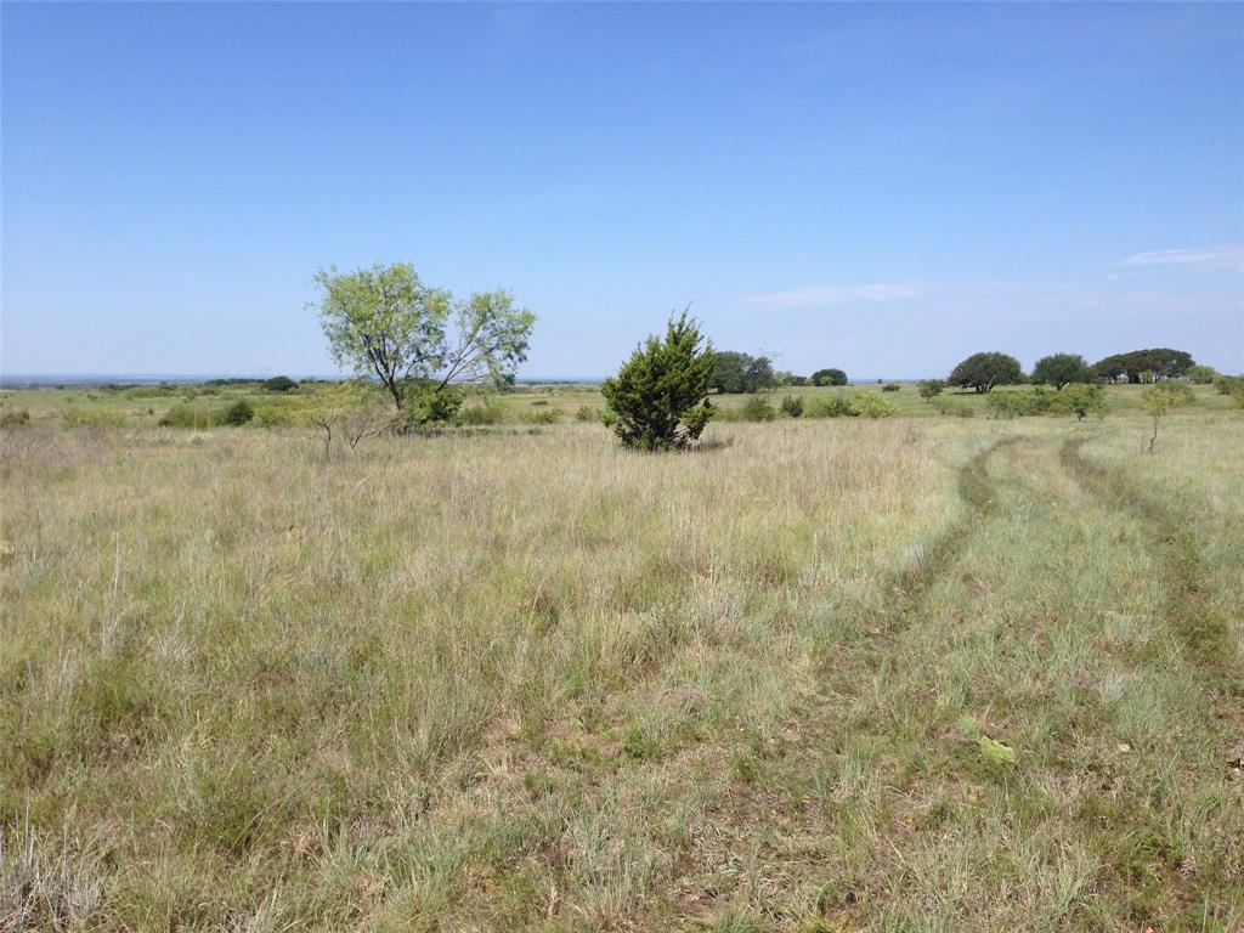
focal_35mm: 33
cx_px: 622
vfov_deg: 42.9
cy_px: 466
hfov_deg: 55.4
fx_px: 1186
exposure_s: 1/1642
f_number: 2.4
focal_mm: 4.12
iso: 50
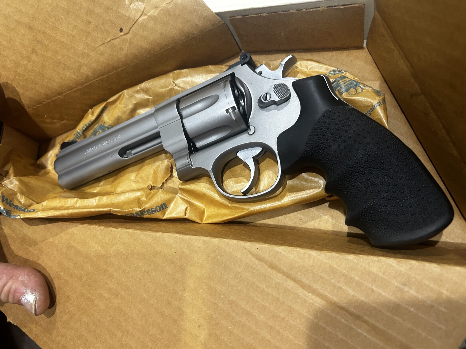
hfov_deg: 67.3
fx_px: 350
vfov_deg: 53.1
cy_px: 174
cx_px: 233
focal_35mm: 26
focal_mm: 5.7
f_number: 1.5
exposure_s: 1/60
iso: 200
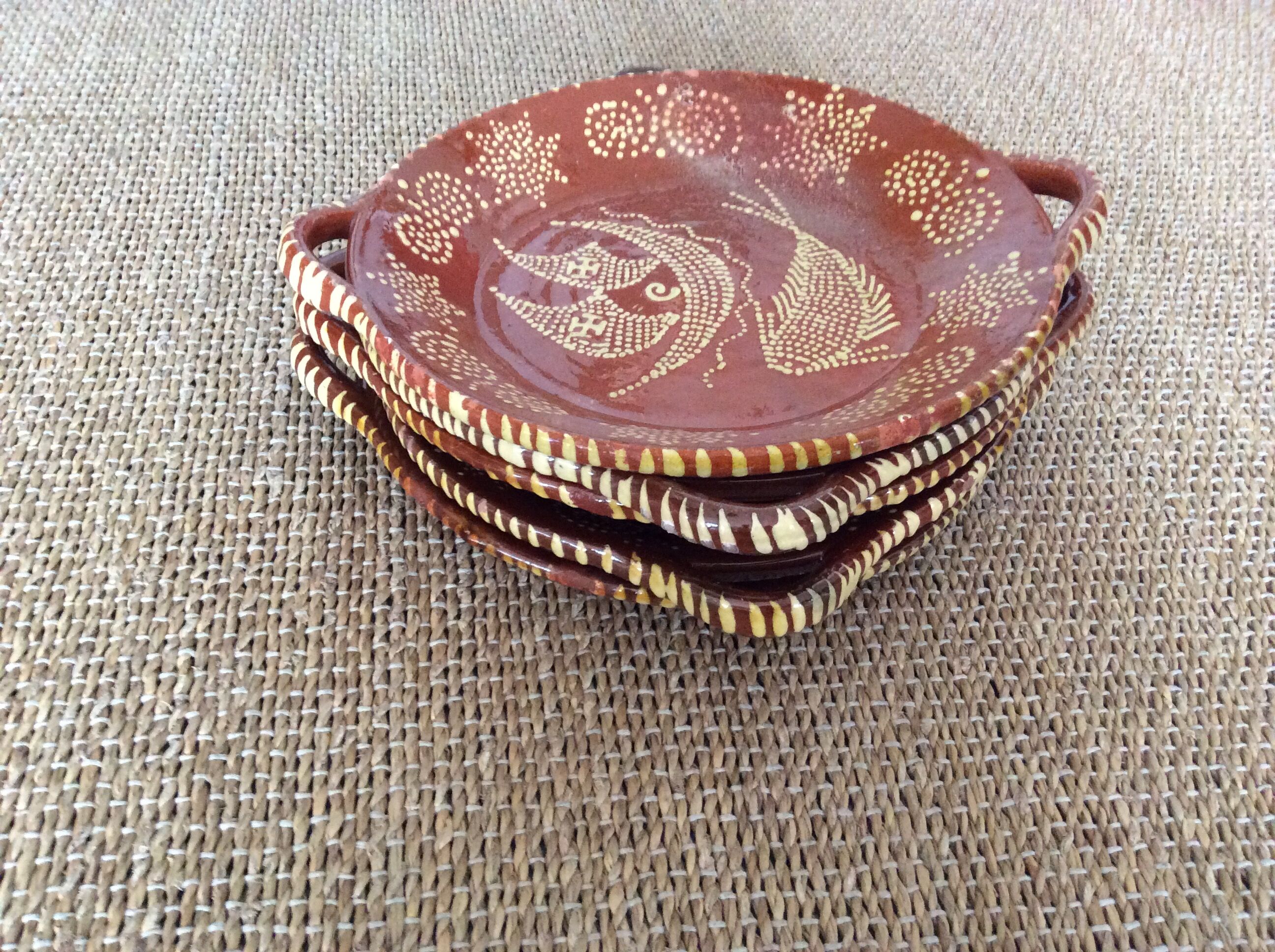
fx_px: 1177
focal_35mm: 32
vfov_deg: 44.1
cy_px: 476
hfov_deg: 56.9
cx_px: 638
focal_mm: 3.3
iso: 320
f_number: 2.4
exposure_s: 1/24
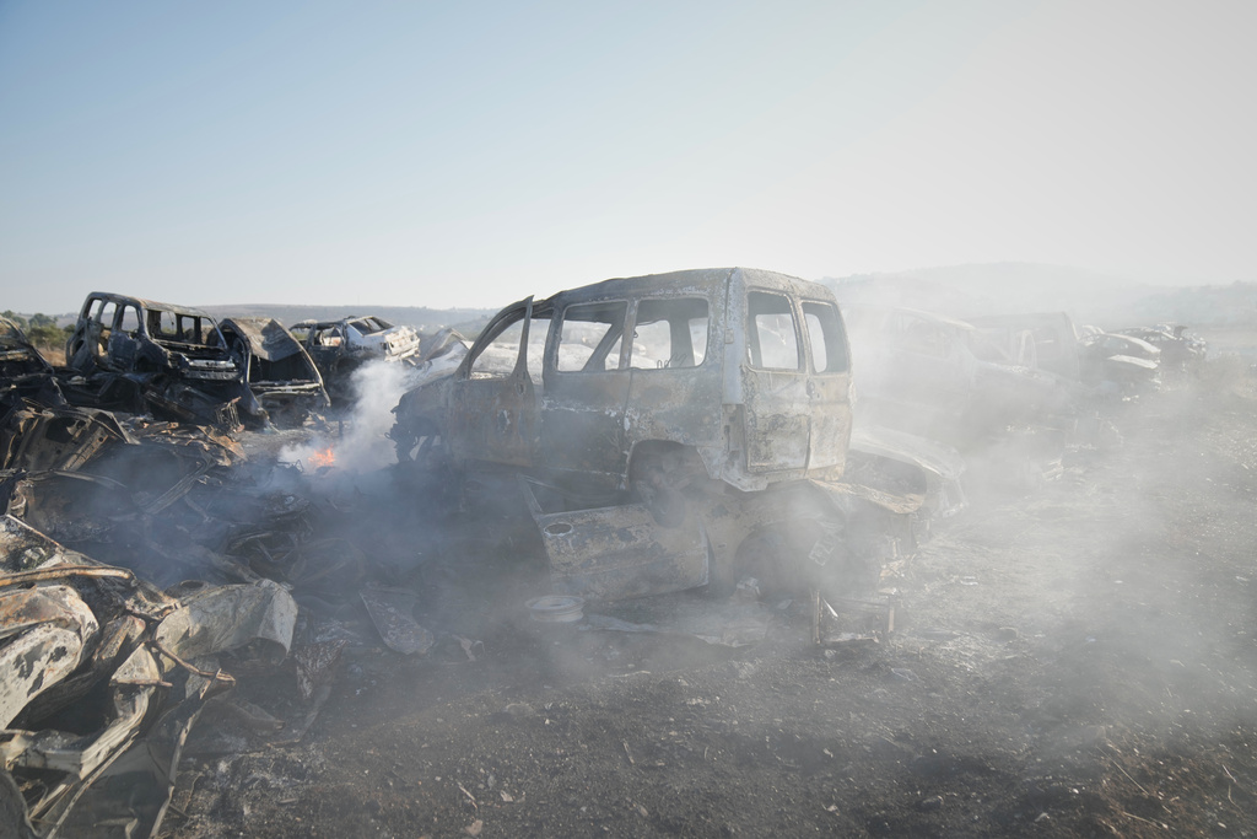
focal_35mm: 24
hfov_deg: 73.7
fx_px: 838
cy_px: 420
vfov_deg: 53.1
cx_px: 628
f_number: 2.8
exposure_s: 1/2500
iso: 320
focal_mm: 24
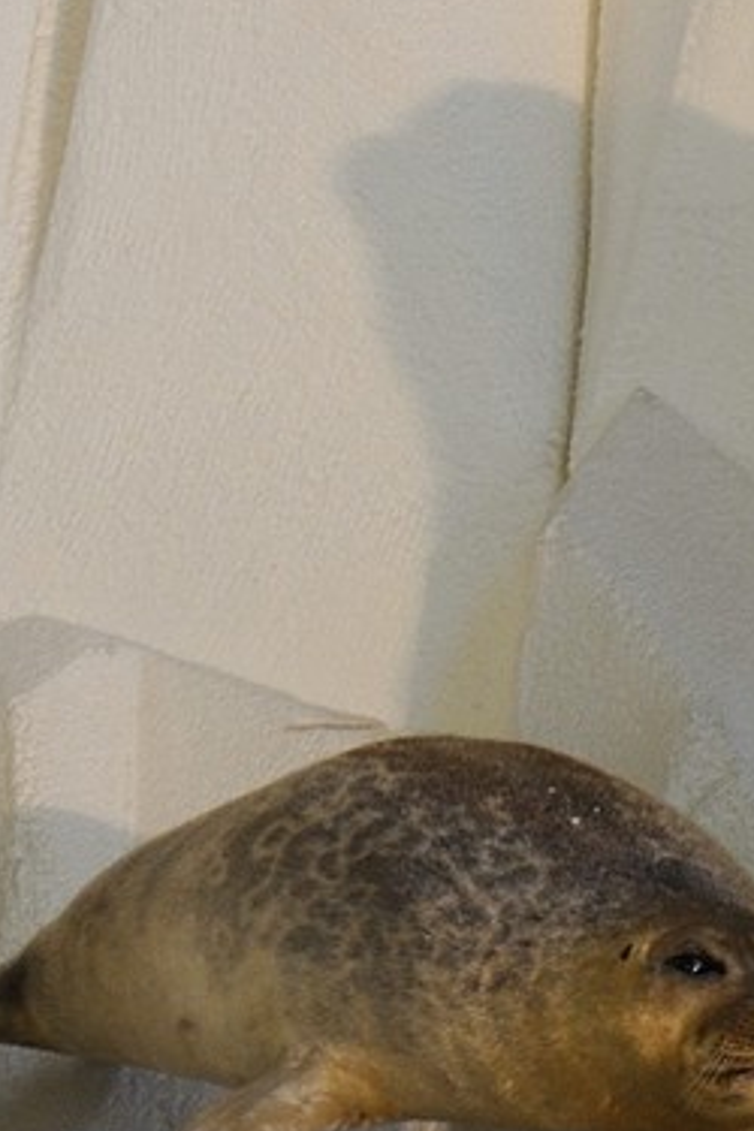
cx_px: -697
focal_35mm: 299
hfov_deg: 4.5
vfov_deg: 6.7
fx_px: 9393
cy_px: -1128
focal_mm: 70
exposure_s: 1/50
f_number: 3.5
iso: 800
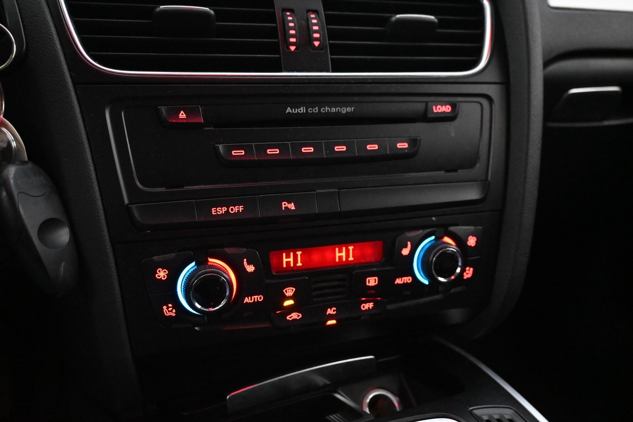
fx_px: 567
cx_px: 316
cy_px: 211
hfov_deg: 58.3
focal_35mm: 32
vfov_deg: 40.8
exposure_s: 1/30
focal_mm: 21.5
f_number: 4
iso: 10000
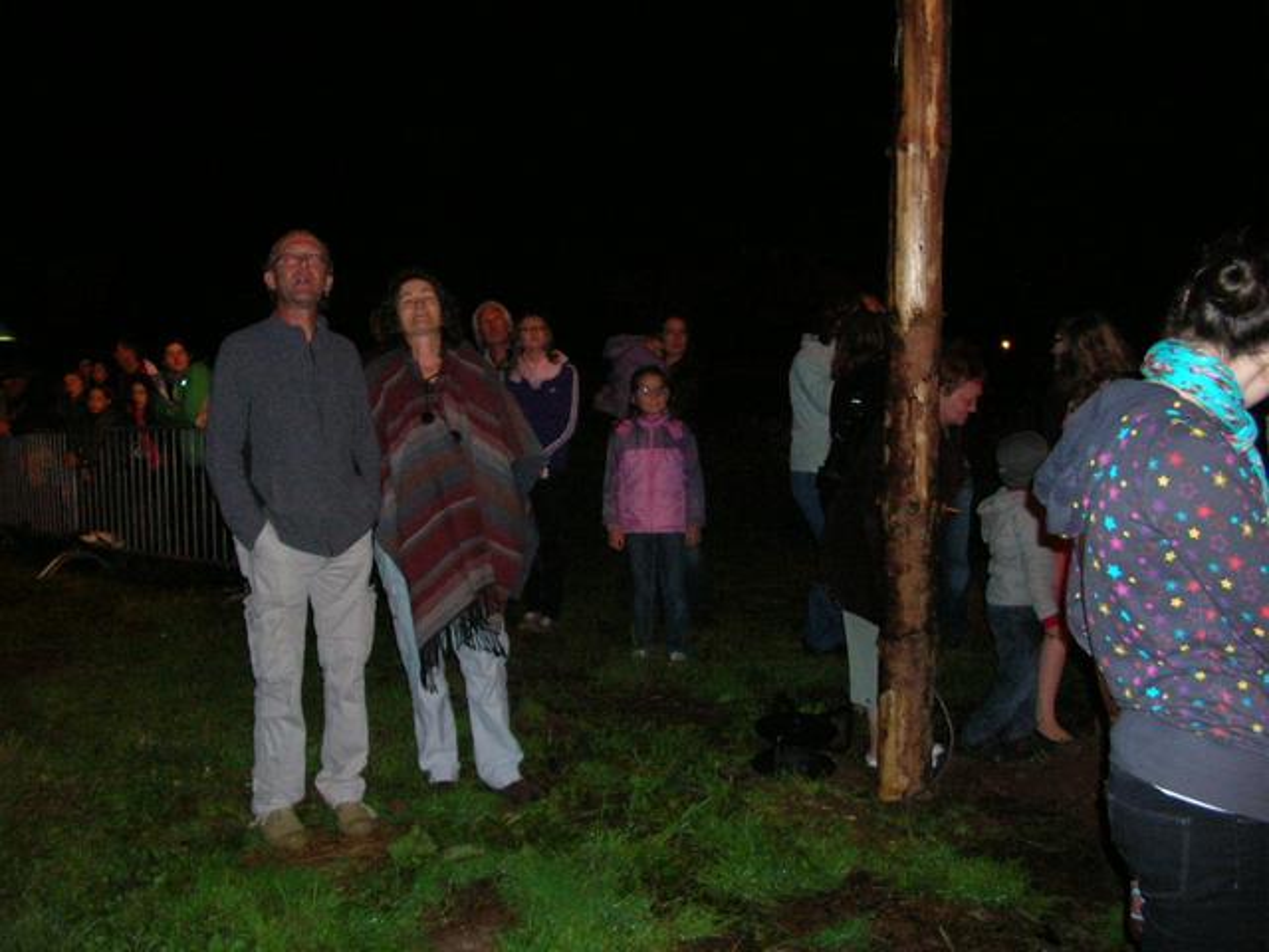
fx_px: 1283
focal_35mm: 35
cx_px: 634
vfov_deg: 40.7
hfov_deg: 52.6
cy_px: 476
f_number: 2.8
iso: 200
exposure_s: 1/60.1
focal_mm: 5.8
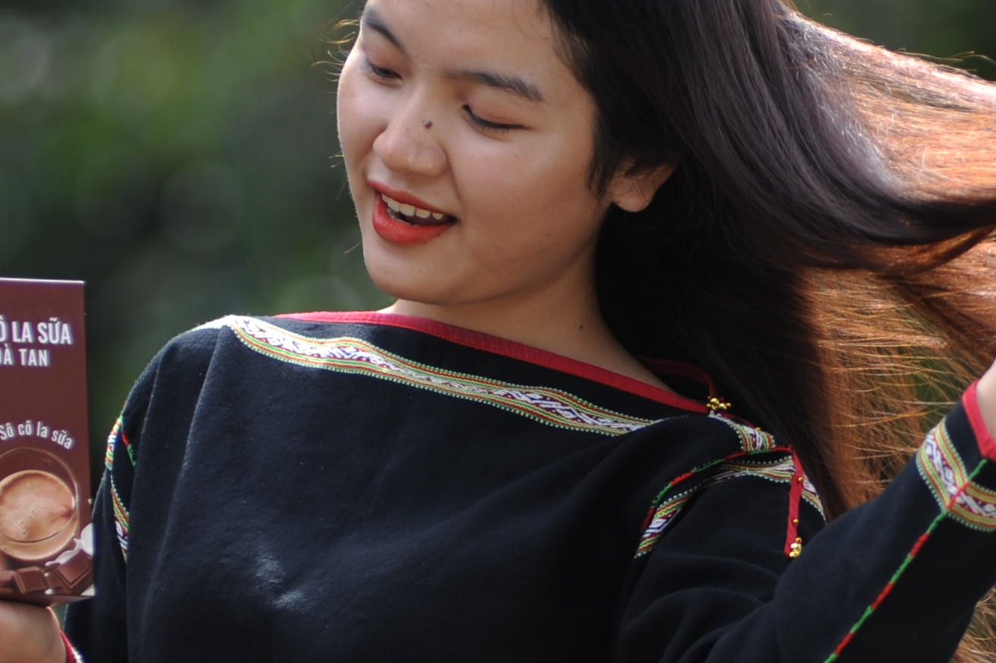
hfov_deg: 3.7
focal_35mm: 552
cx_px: 716
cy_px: 389
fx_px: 15260
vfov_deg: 2.5
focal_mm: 170
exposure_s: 1/500
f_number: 2.8
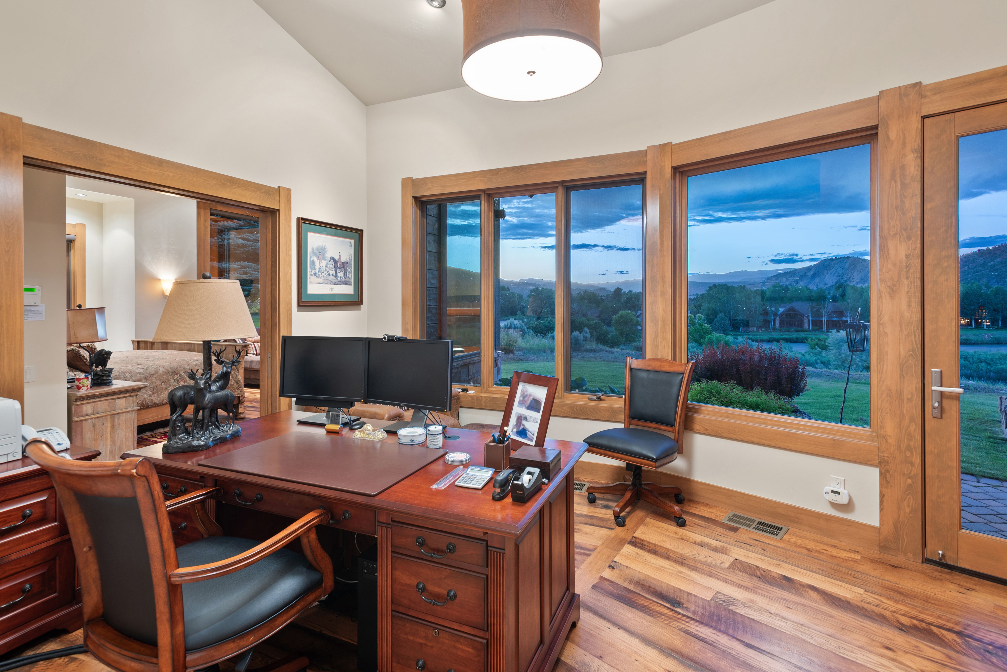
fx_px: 476
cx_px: 504
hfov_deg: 93.3
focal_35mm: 17
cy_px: 336
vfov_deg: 70.5
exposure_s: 6
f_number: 7.1
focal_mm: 17
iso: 100
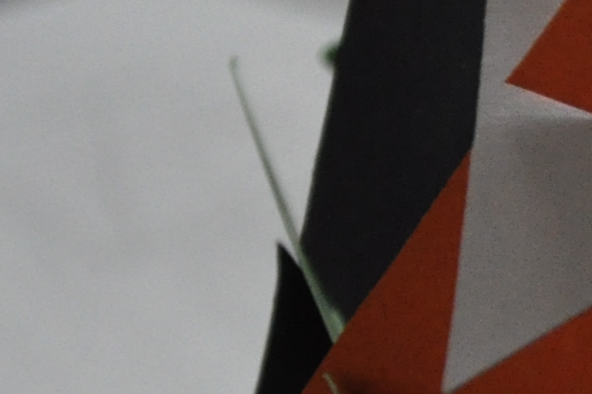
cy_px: 218
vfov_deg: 2.2
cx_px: 1460
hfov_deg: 3.3
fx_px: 10168
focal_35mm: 619
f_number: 5.3
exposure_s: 1/30
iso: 1400
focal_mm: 70
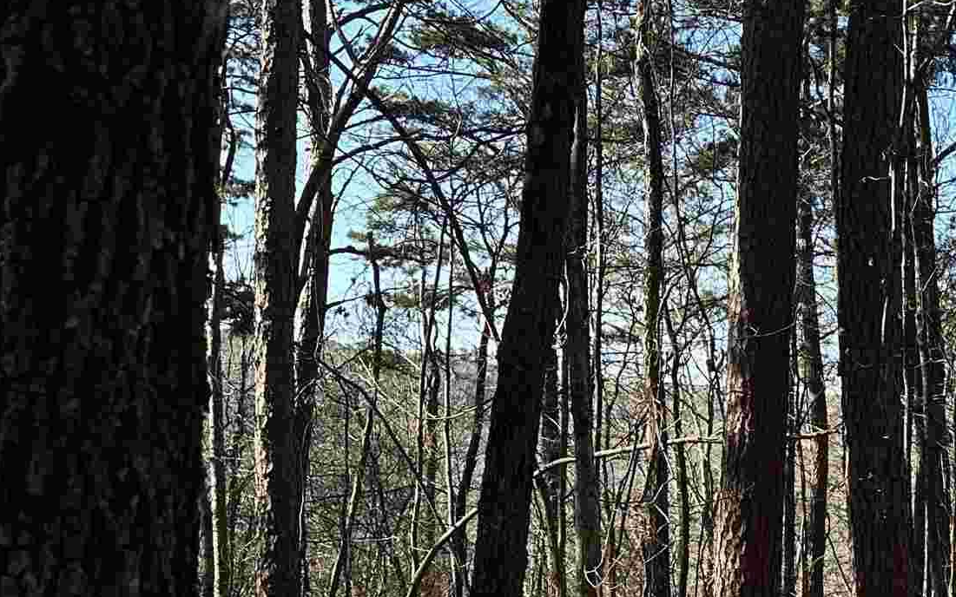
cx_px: 1296
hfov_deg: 24.6
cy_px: 558
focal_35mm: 71
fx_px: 1850
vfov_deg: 18.0
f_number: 1.78
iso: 80
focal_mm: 6.86
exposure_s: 1/850
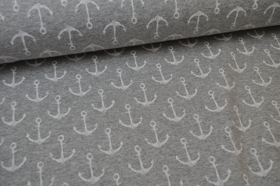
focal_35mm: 42
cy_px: 93
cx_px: 140
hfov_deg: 46.5
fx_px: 326
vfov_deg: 31.8
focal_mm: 28
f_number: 5.6
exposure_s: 1/125
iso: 360
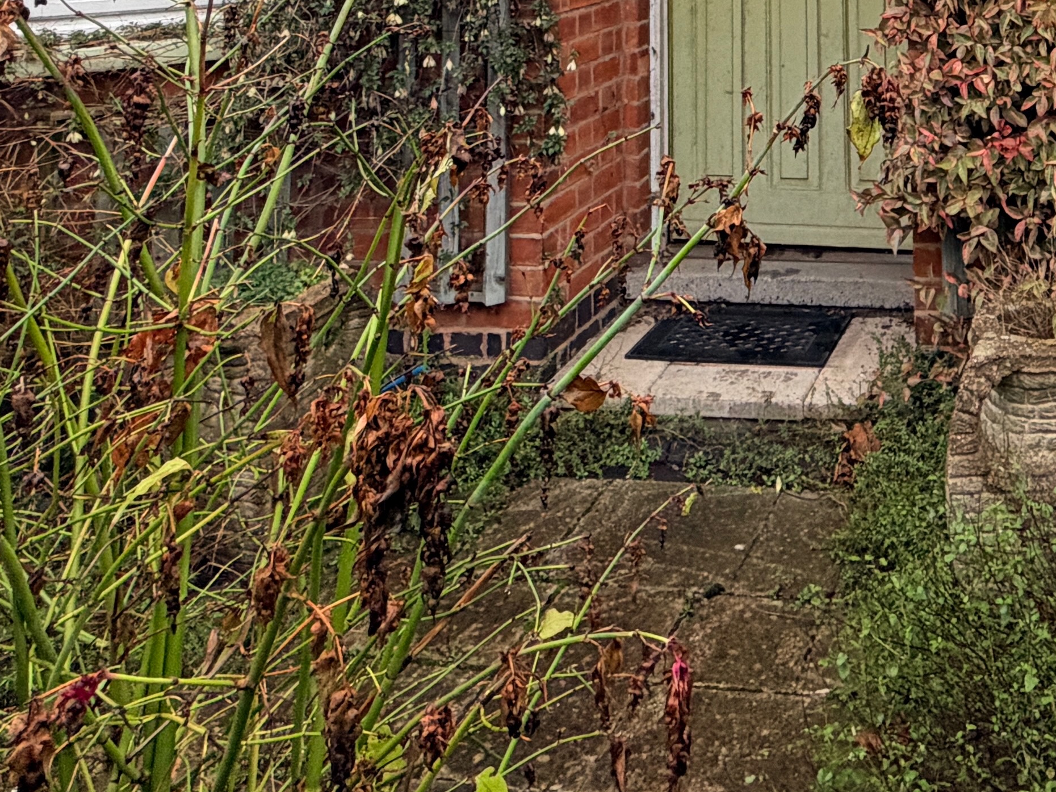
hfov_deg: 40.7
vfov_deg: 27.4
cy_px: -265
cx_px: 935
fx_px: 1312
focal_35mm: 43
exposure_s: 1/121
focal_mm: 2.22
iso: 80
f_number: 2.2
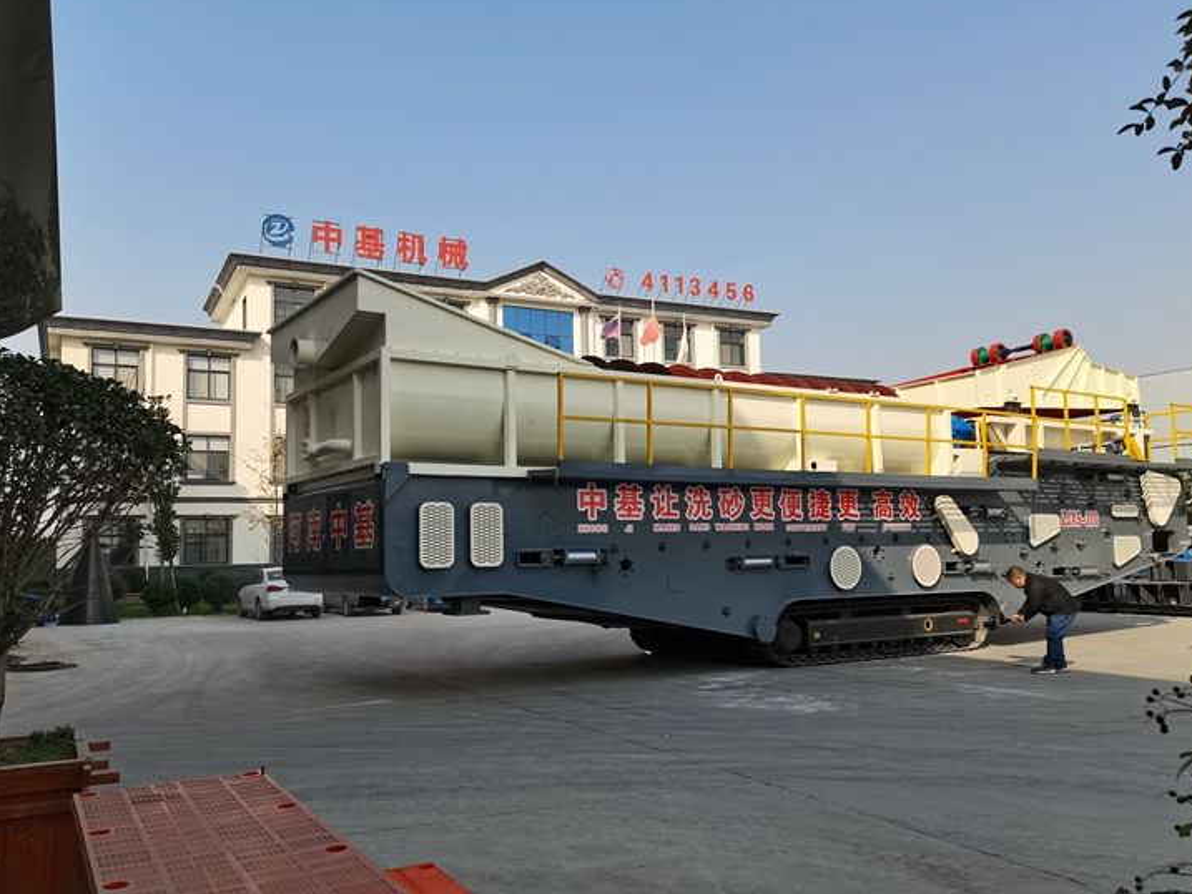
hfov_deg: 61.6
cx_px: 579
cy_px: 462
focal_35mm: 29
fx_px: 999
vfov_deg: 48.2
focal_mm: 5.58
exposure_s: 1/1151
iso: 50
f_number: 1.8
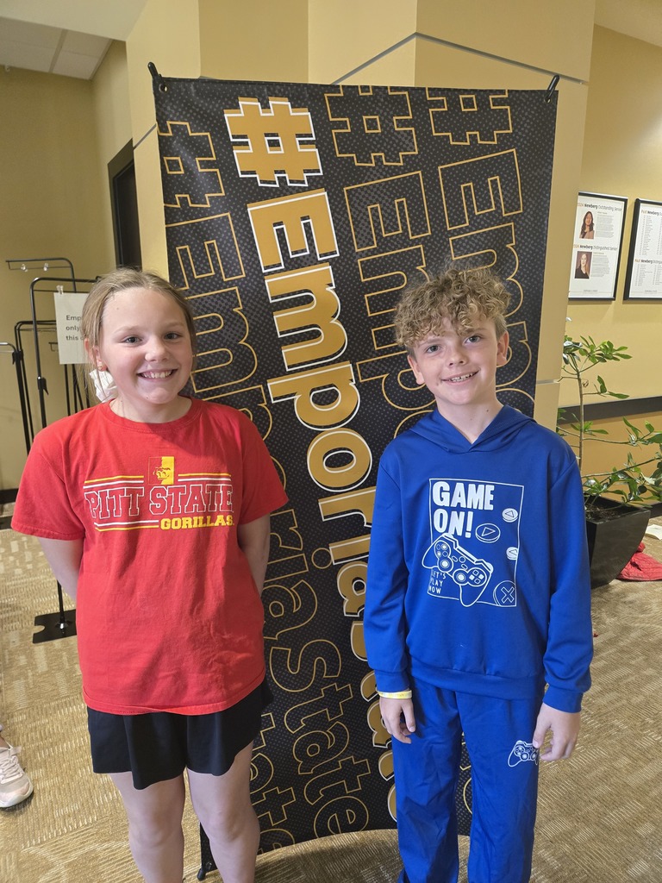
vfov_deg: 73.9
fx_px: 586
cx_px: 331
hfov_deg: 58.9
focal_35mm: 23
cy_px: 442
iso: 1000
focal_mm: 5.4
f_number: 1.8
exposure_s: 1/60
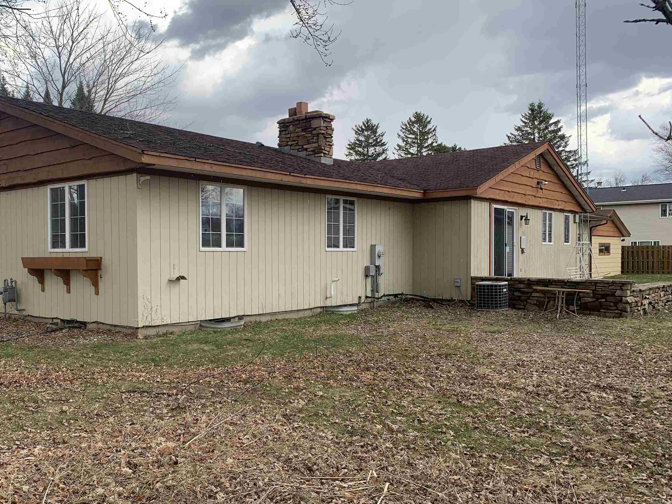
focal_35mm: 33
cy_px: 278
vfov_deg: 42.9
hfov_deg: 54.7
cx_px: 250
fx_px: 641
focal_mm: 4.25
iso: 25
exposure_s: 1/561
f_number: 1.8
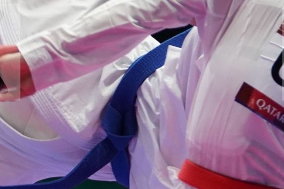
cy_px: 52
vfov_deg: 1.2
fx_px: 8706
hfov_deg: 1.9
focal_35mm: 1104
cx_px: 151
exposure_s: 1/1000
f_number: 4
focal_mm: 218
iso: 3200
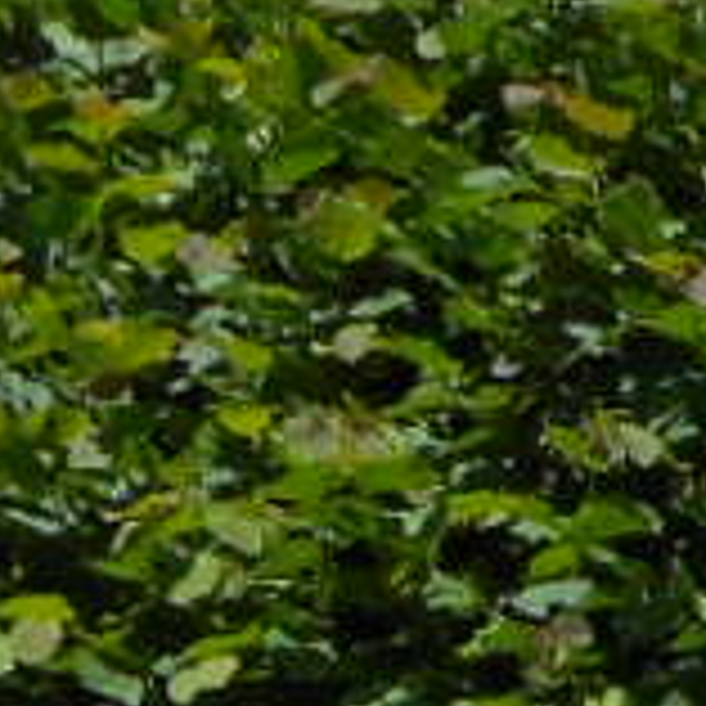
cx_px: 1902
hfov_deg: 4.8
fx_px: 8099
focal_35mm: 351
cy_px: 2577
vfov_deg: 4.6
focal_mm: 6.9
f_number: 4.5
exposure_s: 1/400
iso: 80
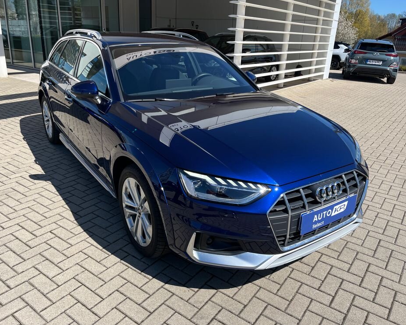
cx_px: 196
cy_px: 161
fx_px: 336
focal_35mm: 28
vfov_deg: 51.5
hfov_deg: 62.2
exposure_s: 1/2571
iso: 50
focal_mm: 5.1
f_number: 1.6
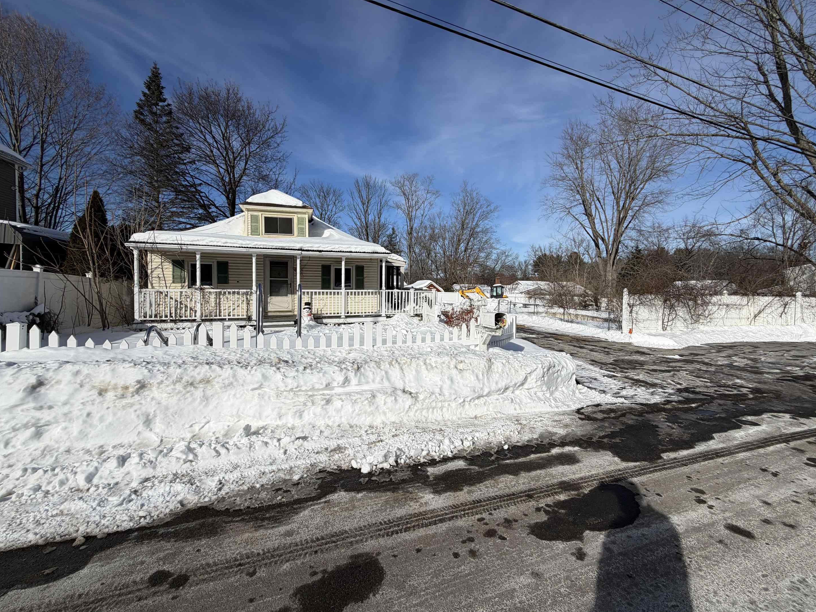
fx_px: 354
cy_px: 292
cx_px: 435
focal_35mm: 15
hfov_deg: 98.0
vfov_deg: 81.7
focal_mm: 2.22
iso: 20
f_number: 2.2
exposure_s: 1/2237
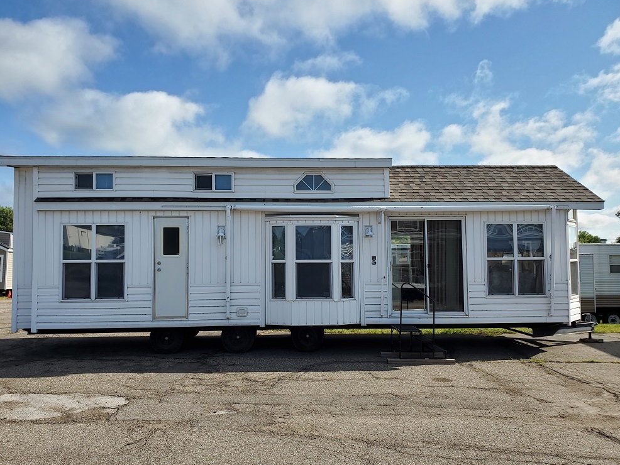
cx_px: 301
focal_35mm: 27
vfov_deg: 51.4
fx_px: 484
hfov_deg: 65.3
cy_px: 232
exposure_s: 1/1402
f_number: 2.4
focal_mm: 4.3
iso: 50
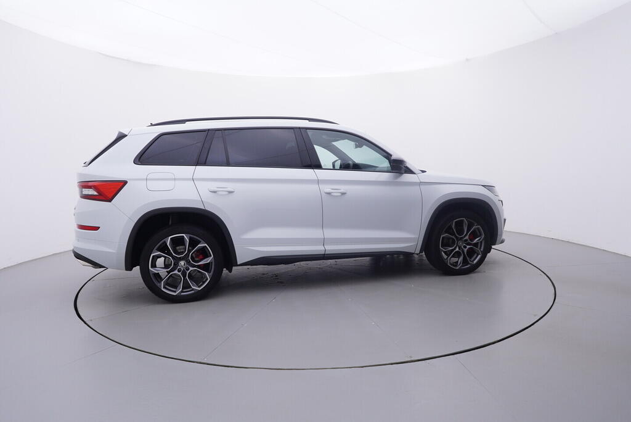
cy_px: 211
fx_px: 395
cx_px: 316
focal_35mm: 22
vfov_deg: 56.2
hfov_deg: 77.3
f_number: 5
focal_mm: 15
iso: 200
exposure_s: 1/80
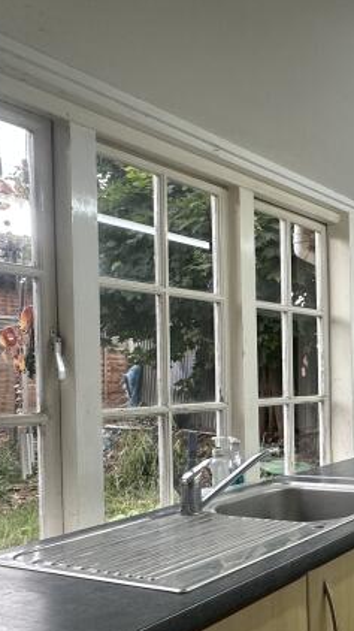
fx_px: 618
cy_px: 378
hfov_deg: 27.1
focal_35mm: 37
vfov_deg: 53.7
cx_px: 456
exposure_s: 1/100
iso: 80
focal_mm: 2.22
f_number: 2.2
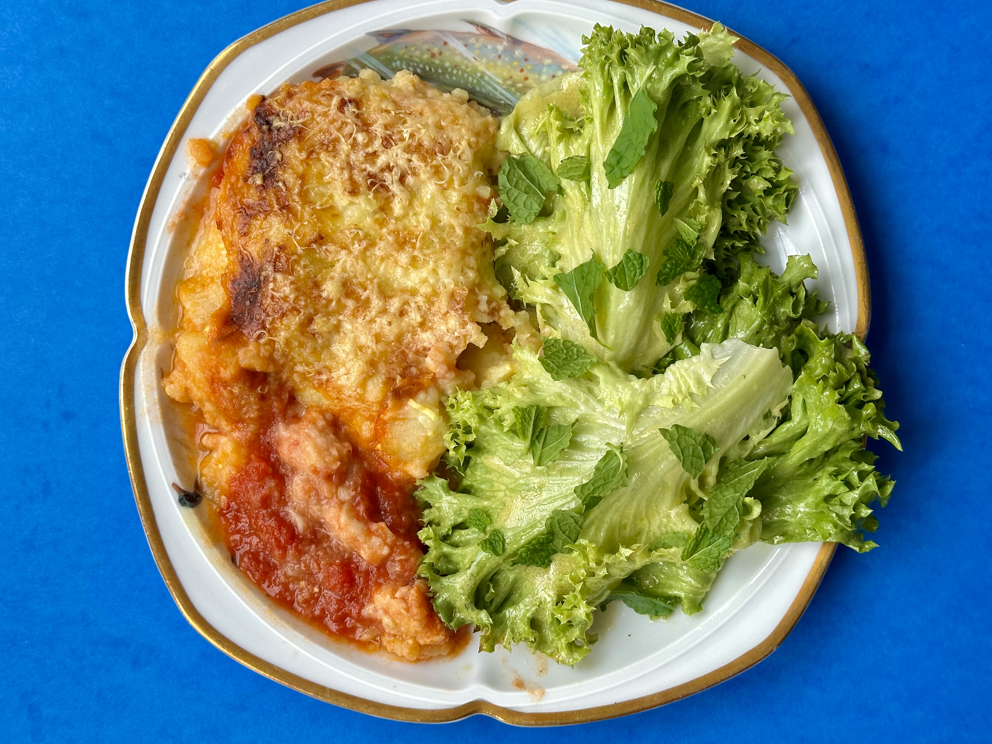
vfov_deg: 28.6
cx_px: 507
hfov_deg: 37.5
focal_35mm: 51
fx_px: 1461
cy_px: 351
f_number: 1.78
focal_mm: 6.86
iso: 64
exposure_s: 1/386
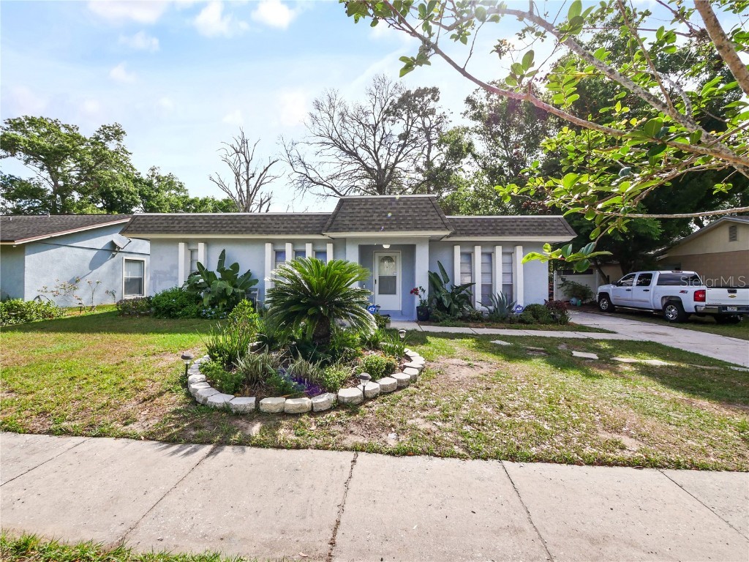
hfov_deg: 102.1
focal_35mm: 14
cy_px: 281
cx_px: 374
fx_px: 303
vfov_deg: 85.7
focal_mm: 7
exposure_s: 1/400
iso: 200
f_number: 8
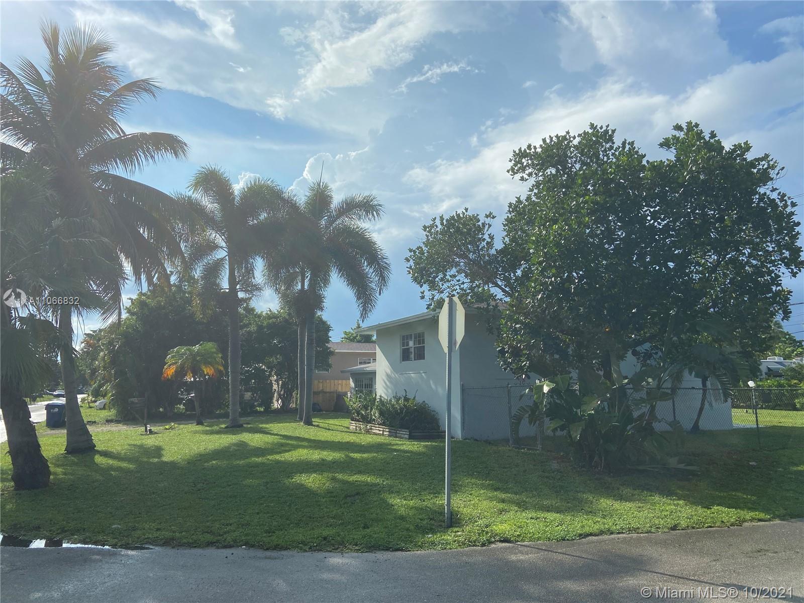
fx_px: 604
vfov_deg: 53.1
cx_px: 402
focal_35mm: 26
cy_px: 302
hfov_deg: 67.3
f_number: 1.8
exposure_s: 1/5495
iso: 32
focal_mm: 4.25
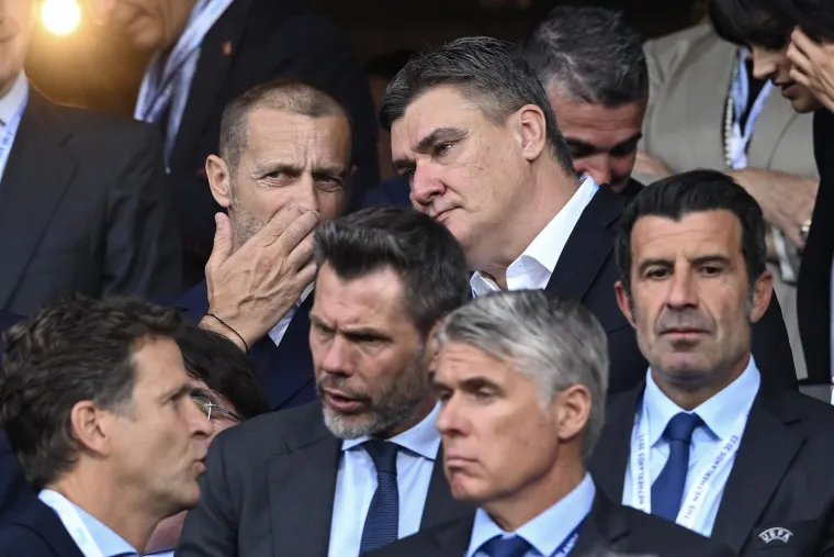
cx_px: 417
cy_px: 278
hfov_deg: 5.2
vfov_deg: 3.4
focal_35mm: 400
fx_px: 9268
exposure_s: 1/250
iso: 1000
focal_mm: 400
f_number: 4
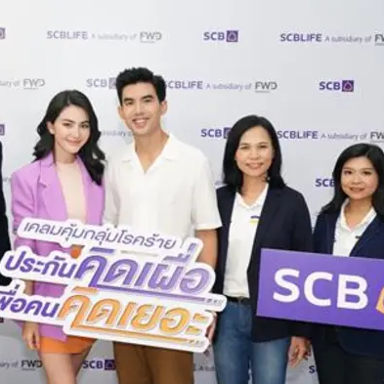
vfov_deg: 29.0
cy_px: 160
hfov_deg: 28.5
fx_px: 740
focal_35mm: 59
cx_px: 83
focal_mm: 35
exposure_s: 1/125
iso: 2500
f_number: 5.6
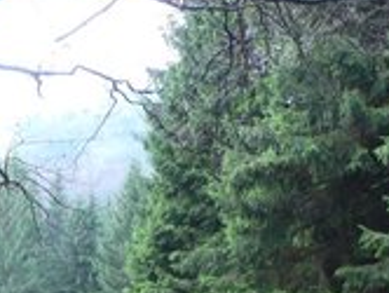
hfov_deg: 19.4
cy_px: 279
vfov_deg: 14.5
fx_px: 1137
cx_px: 180
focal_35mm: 101
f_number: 2.8
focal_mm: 7
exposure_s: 1/25
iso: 200
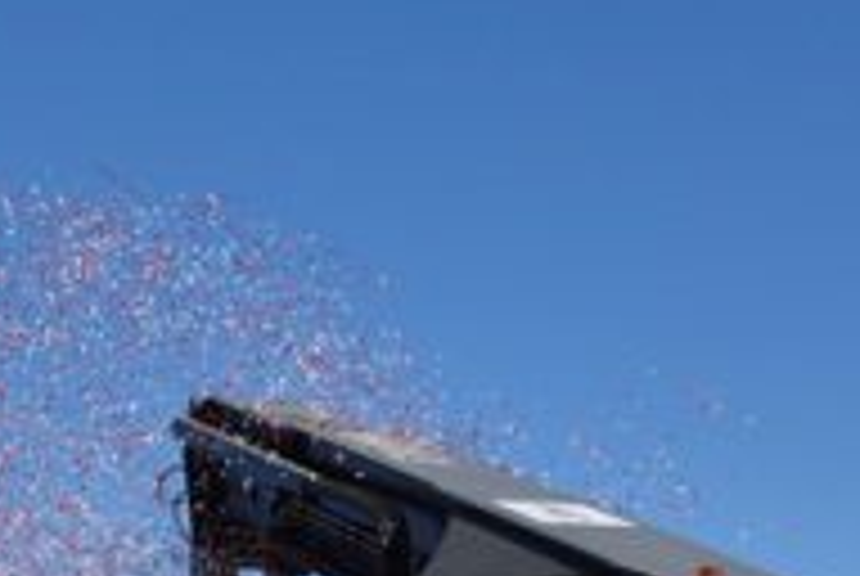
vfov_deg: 8.4
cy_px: 567
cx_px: 297
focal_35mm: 163
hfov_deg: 12.6
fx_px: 3900
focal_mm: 26
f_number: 11
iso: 200
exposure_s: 1/500
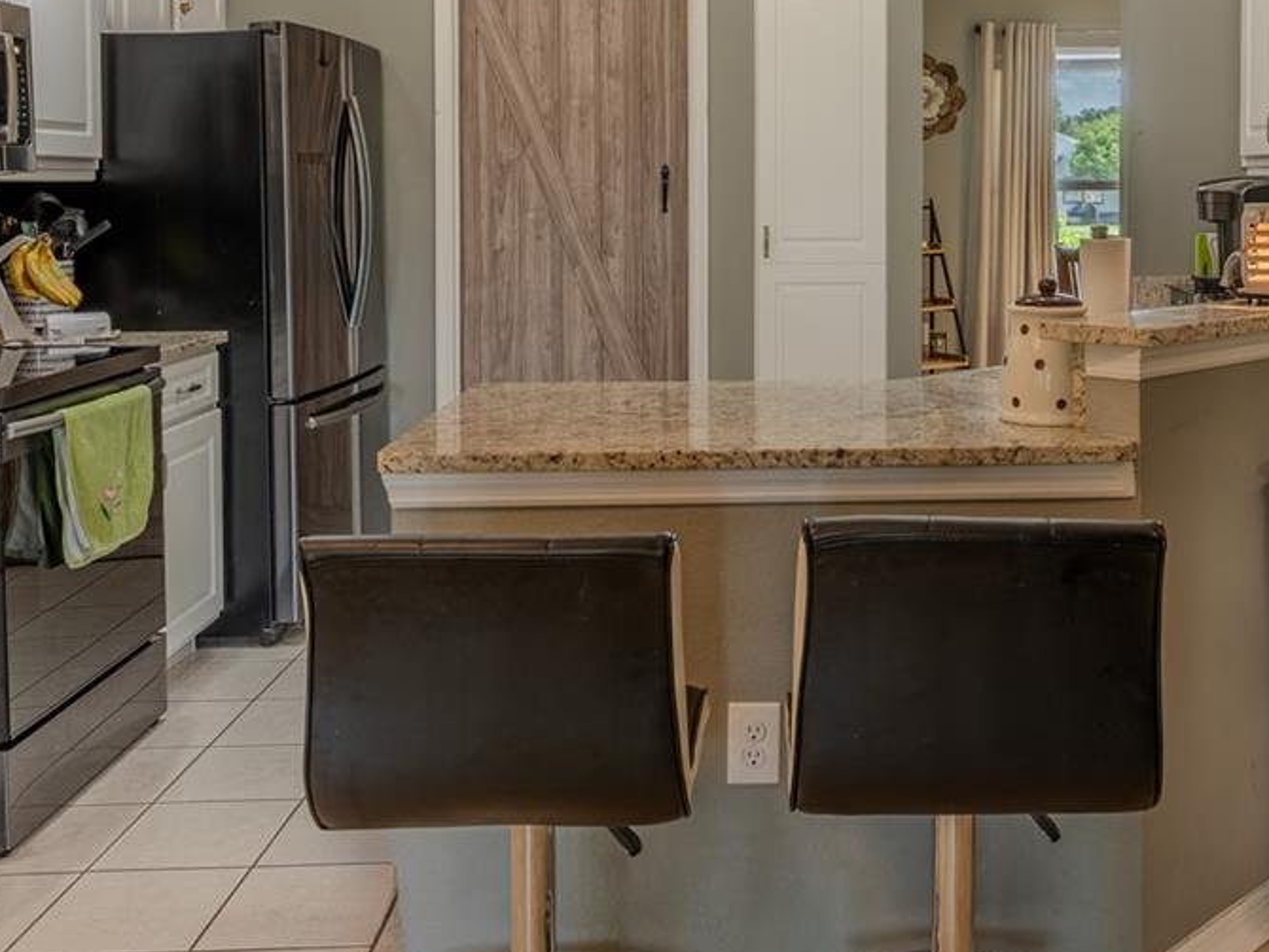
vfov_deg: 36.0
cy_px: 233
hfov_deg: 47.0
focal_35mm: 39
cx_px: 850
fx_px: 1430
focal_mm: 17
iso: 100
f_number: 8
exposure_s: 1/40
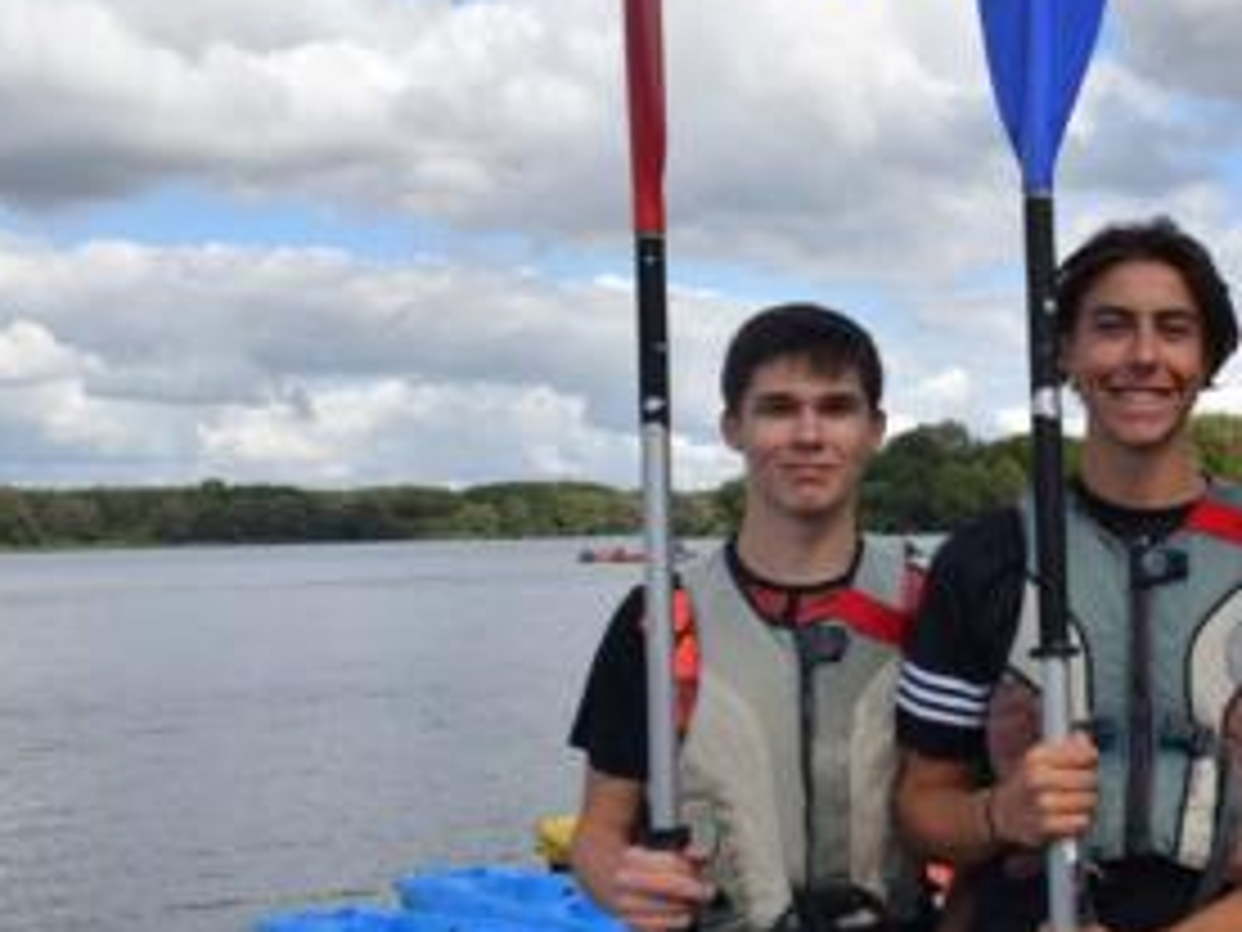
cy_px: 405
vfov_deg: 30.8
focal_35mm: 47
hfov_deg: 38.2
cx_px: 1071
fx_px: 1686
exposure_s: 1/400
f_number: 10
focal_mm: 18
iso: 200
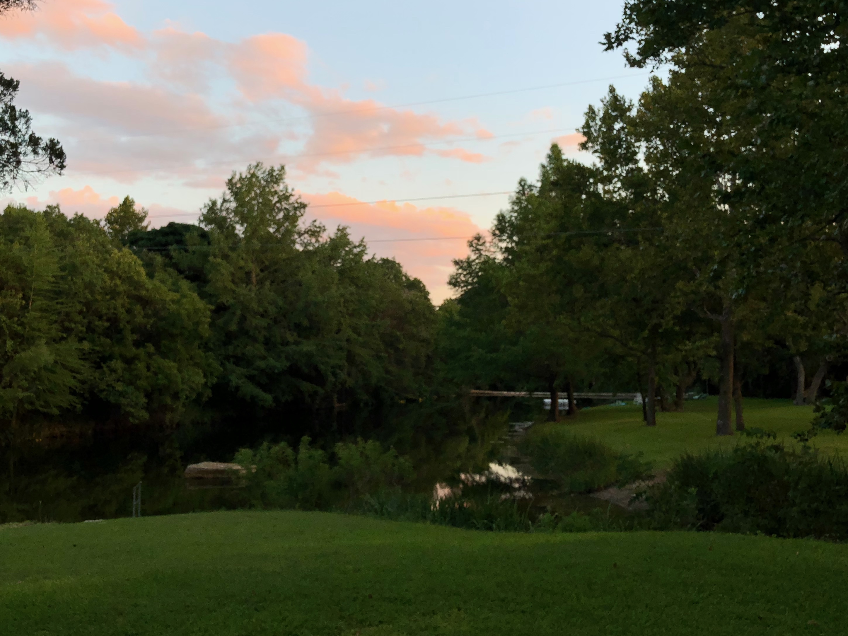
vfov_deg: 36.6
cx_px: 375
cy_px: 239
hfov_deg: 47.8
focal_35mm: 39
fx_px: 955
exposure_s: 1/128
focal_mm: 4
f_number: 1.8
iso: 20
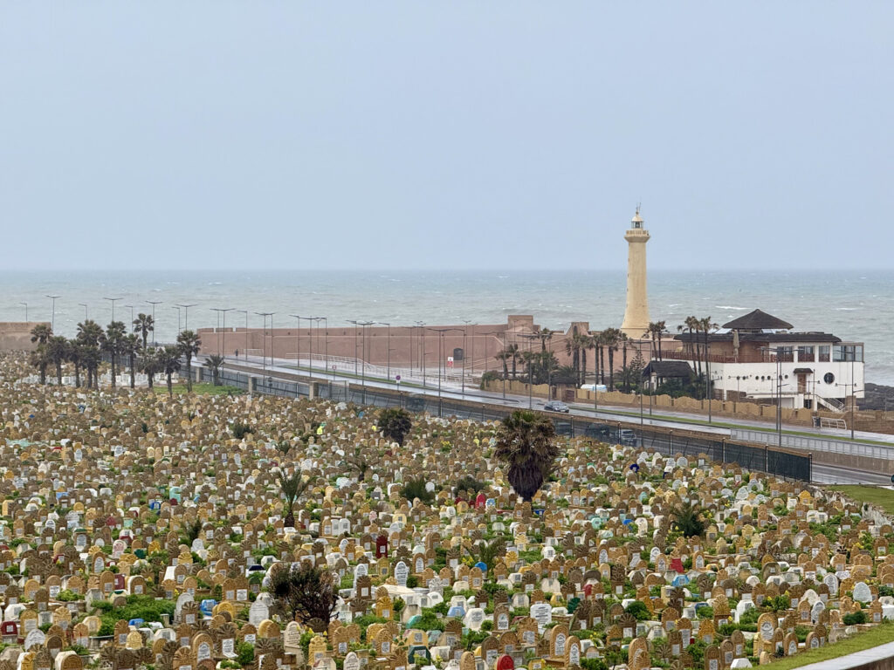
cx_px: 447
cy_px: 335
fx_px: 3099
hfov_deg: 16.4
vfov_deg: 12.3
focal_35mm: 120
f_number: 2.8
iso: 50
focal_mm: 15.66
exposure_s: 1/721
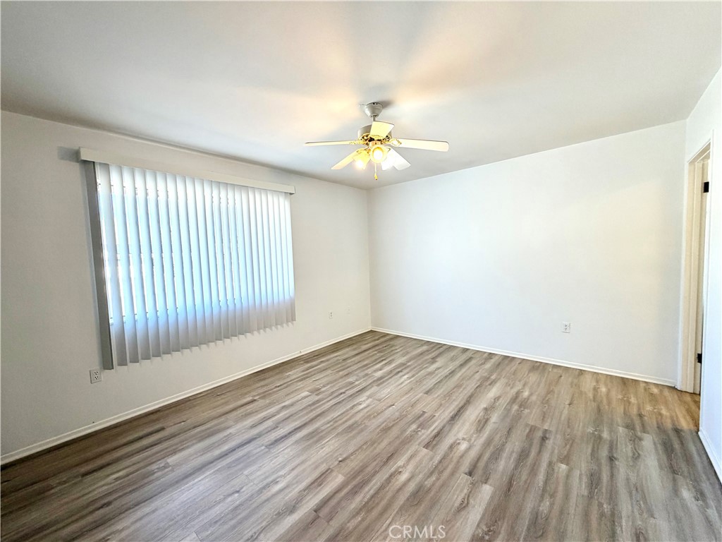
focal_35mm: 14
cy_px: 271
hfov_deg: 102.1
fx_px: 292
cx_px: 361
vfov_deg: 85.7
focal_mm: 2.22
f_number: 2.2
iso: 125
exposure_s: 1/120
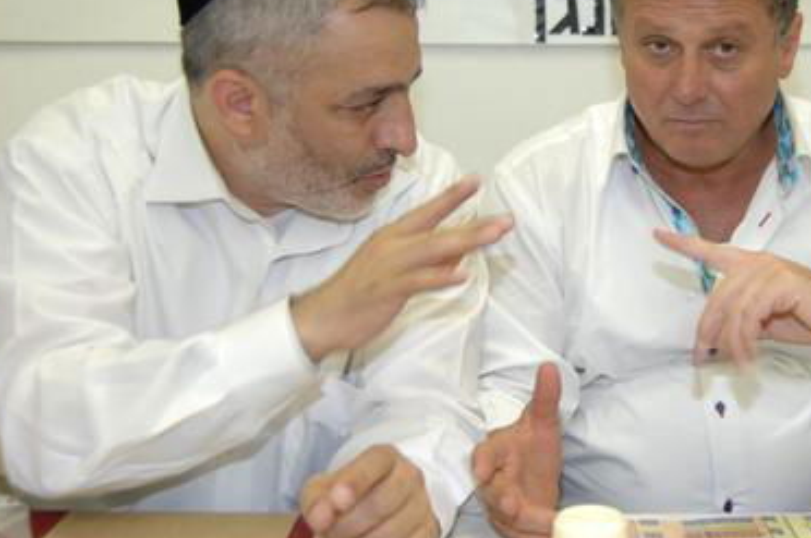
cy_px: 195
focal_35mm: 71
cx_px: 634
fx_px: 1597
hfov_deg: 28.0
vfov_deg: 19.1
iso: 200
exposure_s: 1/60
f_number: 2.8
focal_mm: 22
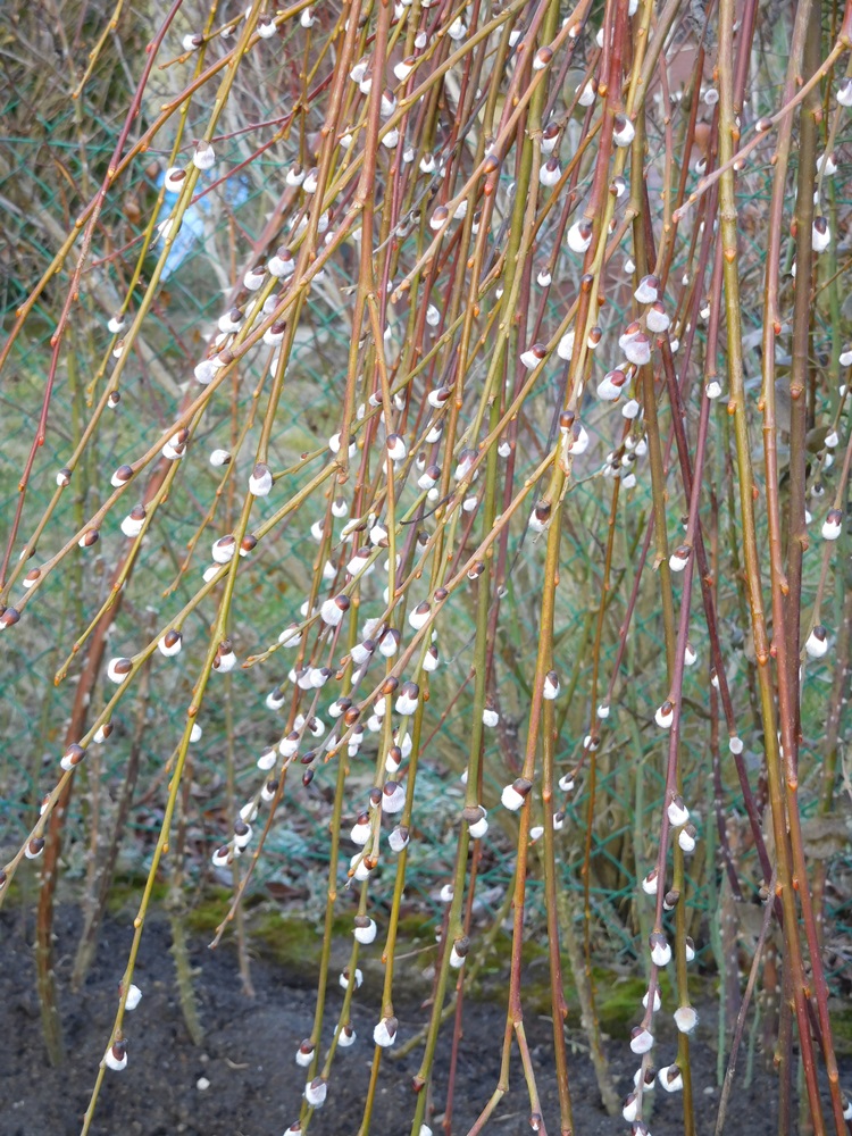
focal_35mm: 90
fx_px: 2954
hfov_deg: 16.4
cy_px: 568
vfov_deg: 21.8
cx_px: 426
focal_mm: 16.1
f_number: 4.7
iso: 125
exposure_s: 1/40
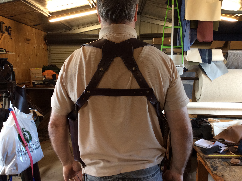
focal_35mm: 32
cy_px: 90
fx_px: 223
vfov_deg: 44.1
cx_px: 121
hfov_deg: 56.9
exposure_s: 1/25
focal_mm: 3.3
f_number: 2.4
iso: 64
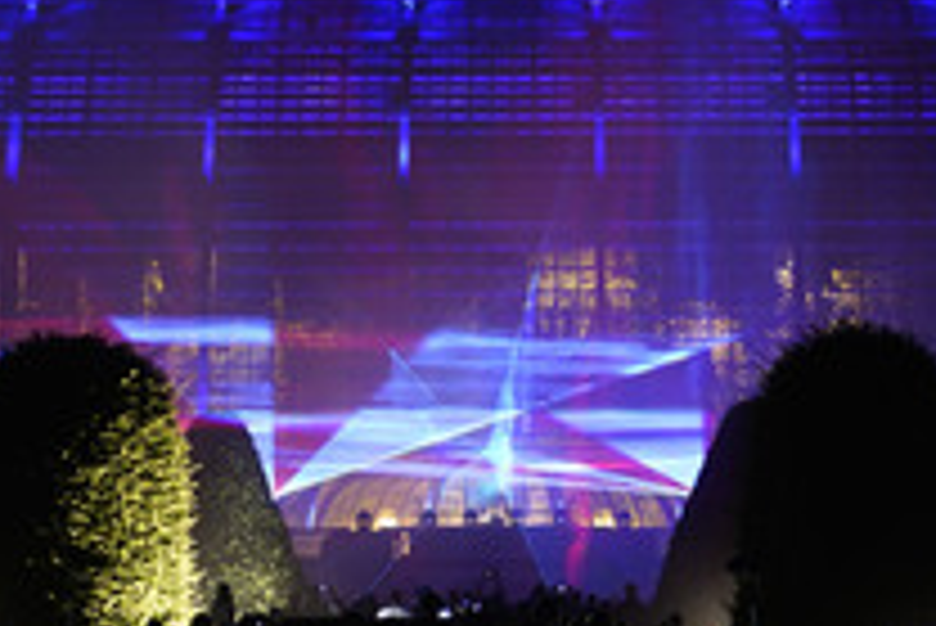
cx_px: 488
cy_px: 216
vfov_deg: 7.5
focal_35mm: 184
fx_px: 4787
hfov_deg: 11.2
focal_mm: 85
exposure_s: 1/20
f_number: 2.8
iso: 800
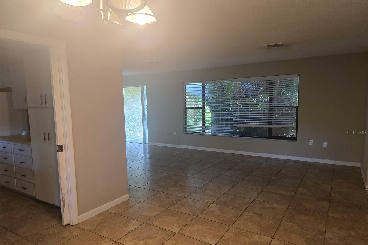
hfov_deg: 73.7
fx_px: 245
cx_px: 184
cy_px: 133
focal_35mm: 24
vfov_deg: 53.1
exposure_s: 1/120
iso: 320
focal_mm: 6.3
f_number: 1.7
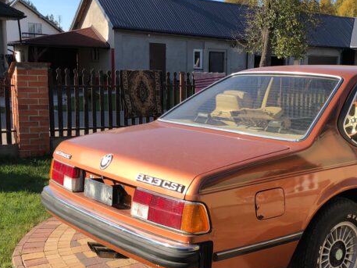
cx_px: 280
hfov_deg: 37.6
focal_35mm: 49
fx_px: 505
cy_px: 156
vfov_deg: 29.6
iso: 20
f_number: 1.8
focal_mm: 4
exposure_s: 1/923
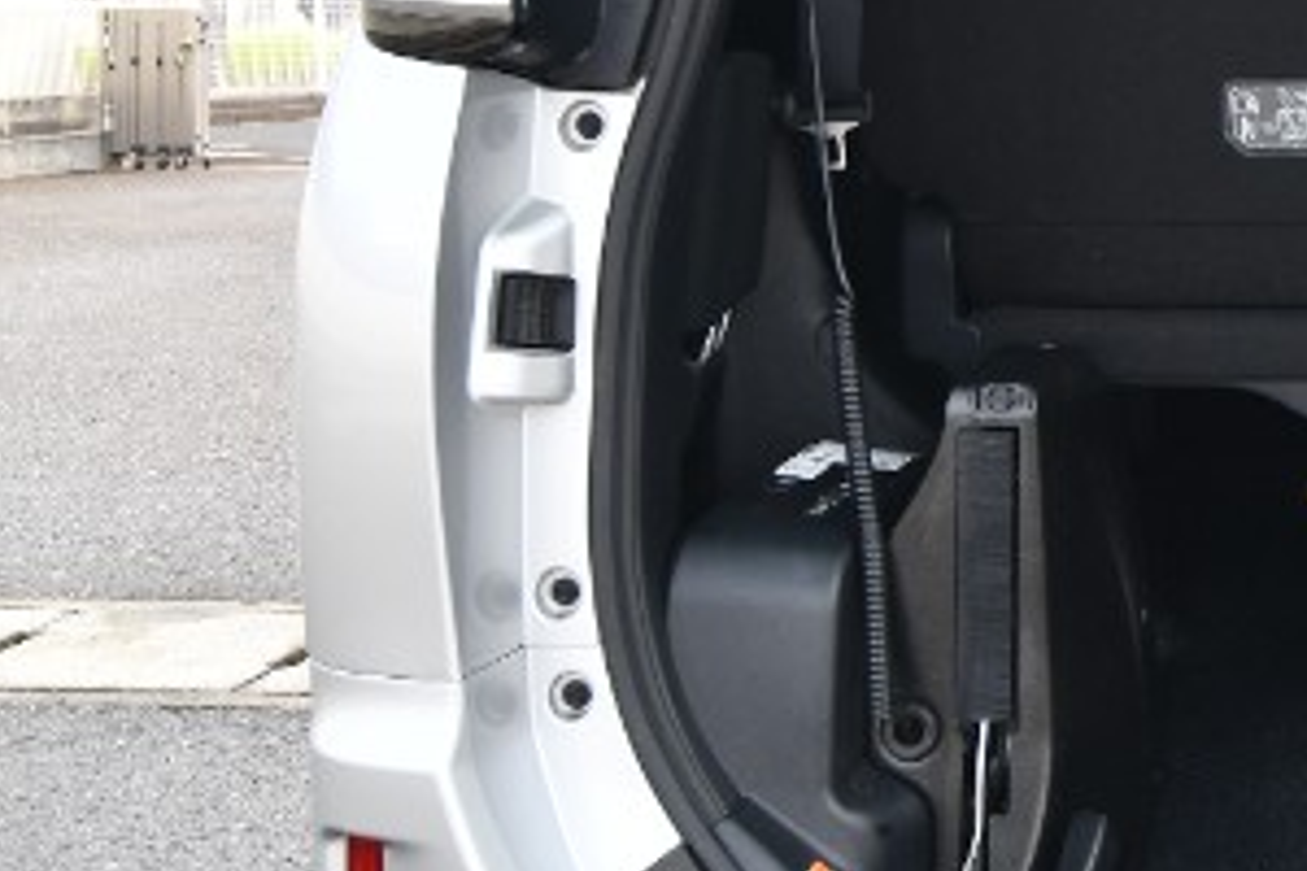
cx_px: 1420
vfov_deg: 26.7
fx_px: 1743
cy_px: 28
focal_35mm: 48
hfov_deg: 35.5
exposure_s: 1/250
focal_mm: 12
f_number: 5.6
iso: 320
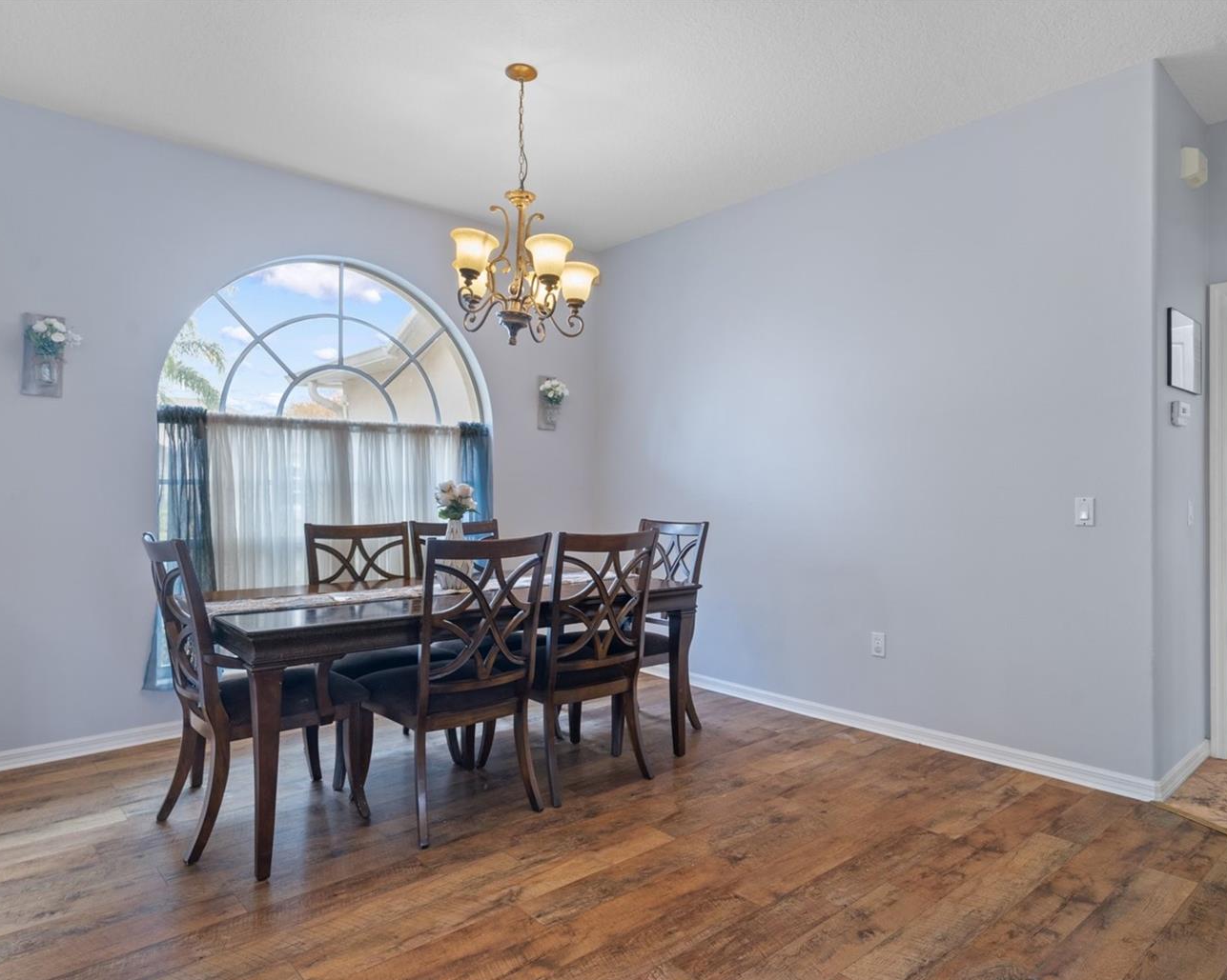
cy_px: 505
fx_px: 762
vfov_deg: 65.5
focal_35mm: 21
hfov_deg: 77.6
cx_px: 645
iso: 320
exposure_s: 1.6
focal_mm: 18
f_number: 8
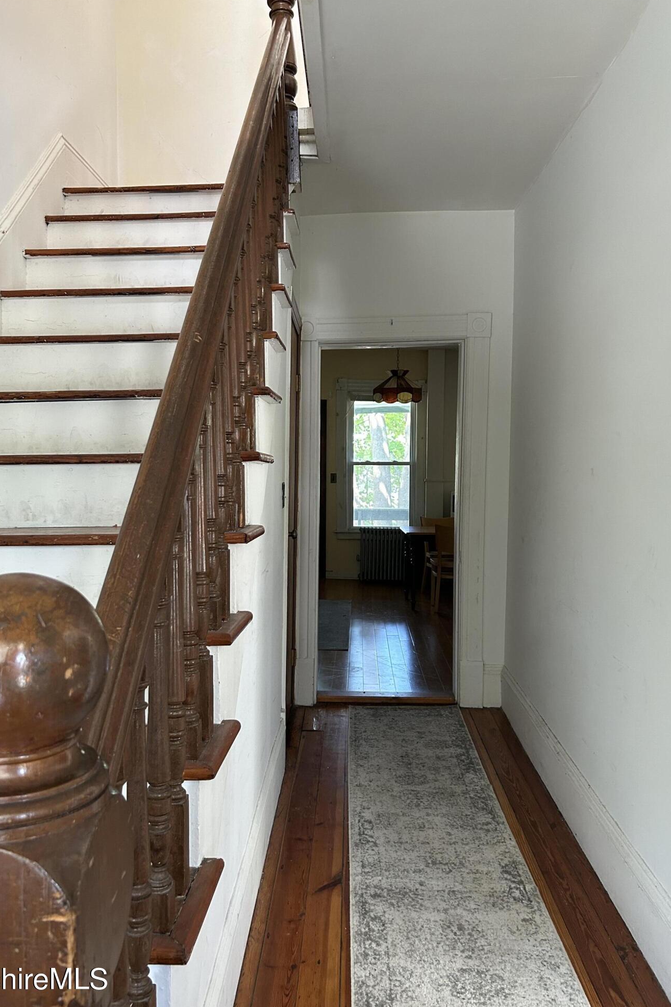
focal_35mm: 28
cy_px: 506
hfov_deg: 46.4
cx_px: 314
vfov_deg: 65.5
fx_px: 783
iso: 200
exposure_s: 1/60
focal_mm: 5.7
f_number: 1.5
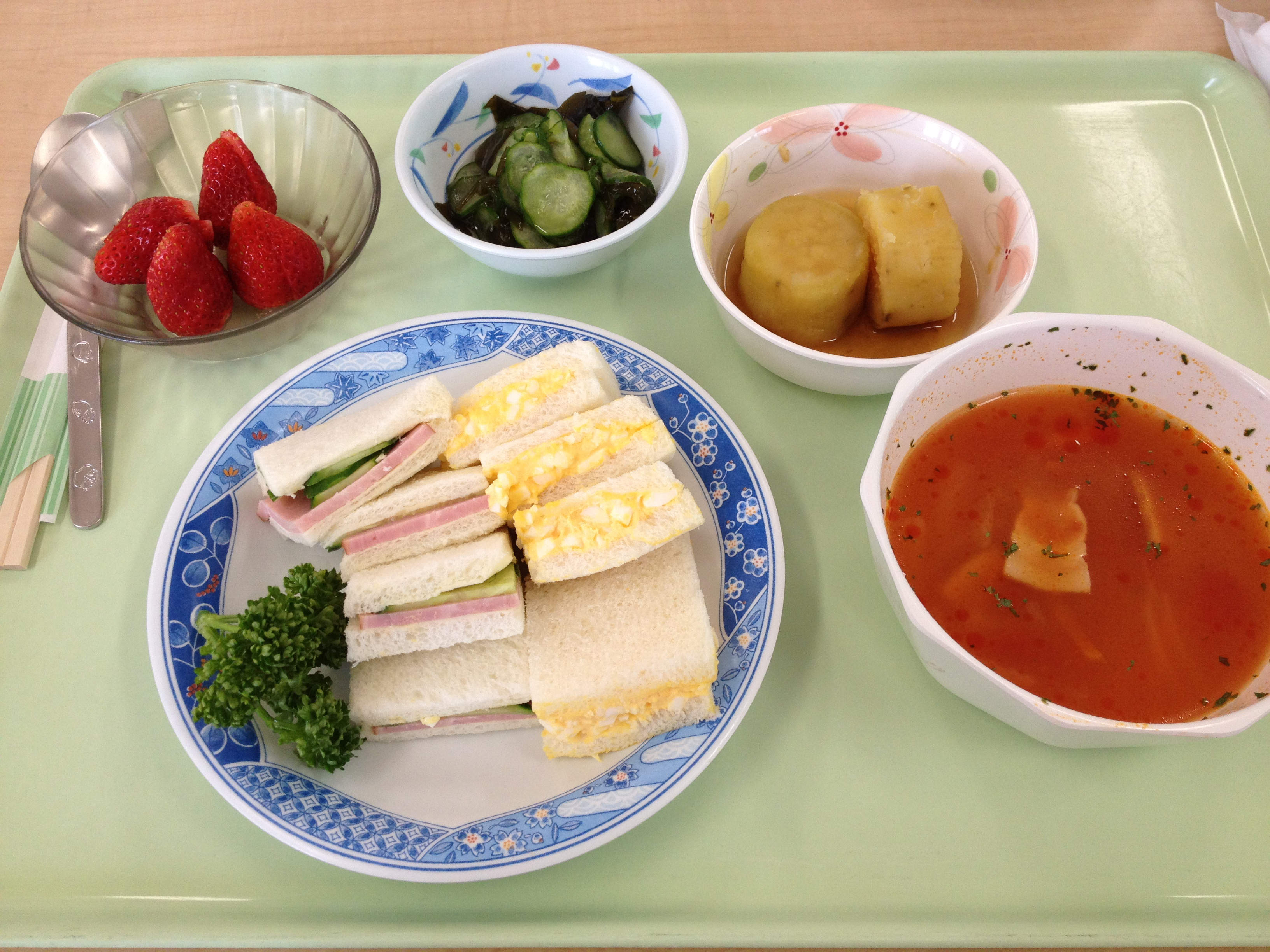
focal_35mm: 35
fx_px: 1284
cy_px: 476
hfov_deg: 52.6
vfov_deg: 40.7
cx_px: 635
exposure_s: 1/120
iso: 100
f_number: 2.4
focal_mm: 4.28
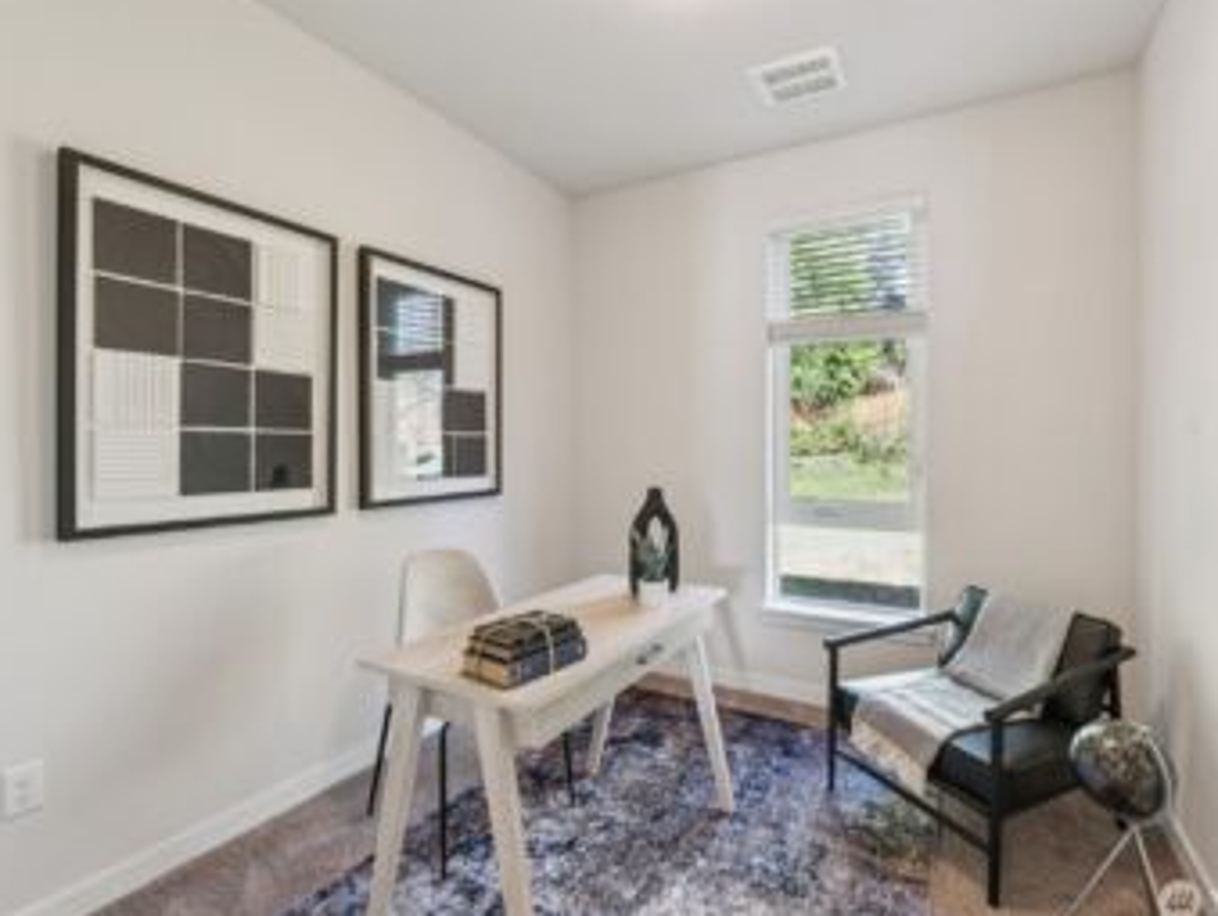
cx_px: 647
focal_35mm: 17
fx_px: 599
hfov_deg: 90.9
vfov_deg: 74.8
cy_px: 454
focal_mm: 10
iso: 250
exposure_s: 1/2.5
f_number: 9
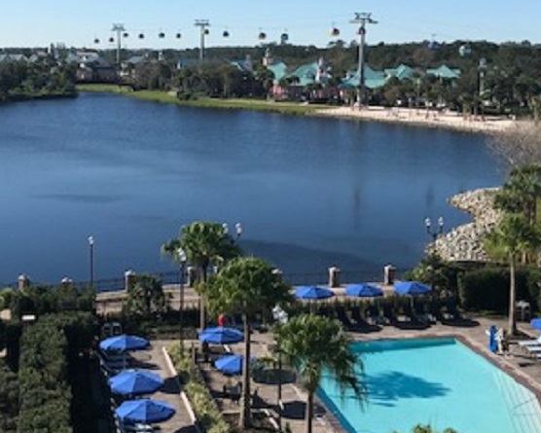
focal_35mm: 59
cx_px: 288
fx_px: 945
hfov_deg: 31.9
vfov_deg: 25.7
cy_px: 157
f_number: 1.8
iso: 20
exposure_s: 1/2660
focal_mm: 3.99
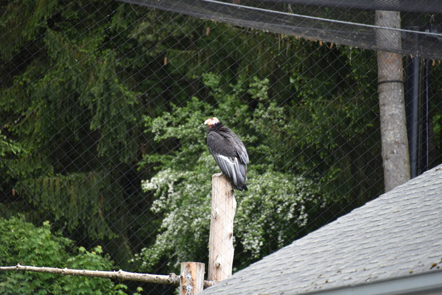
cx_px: 221
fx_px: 3684
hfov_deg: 6.9
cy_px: 148
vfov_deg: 4.6
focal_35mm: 300
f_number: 5.6
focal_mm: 300
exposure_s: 1/640
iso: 1400
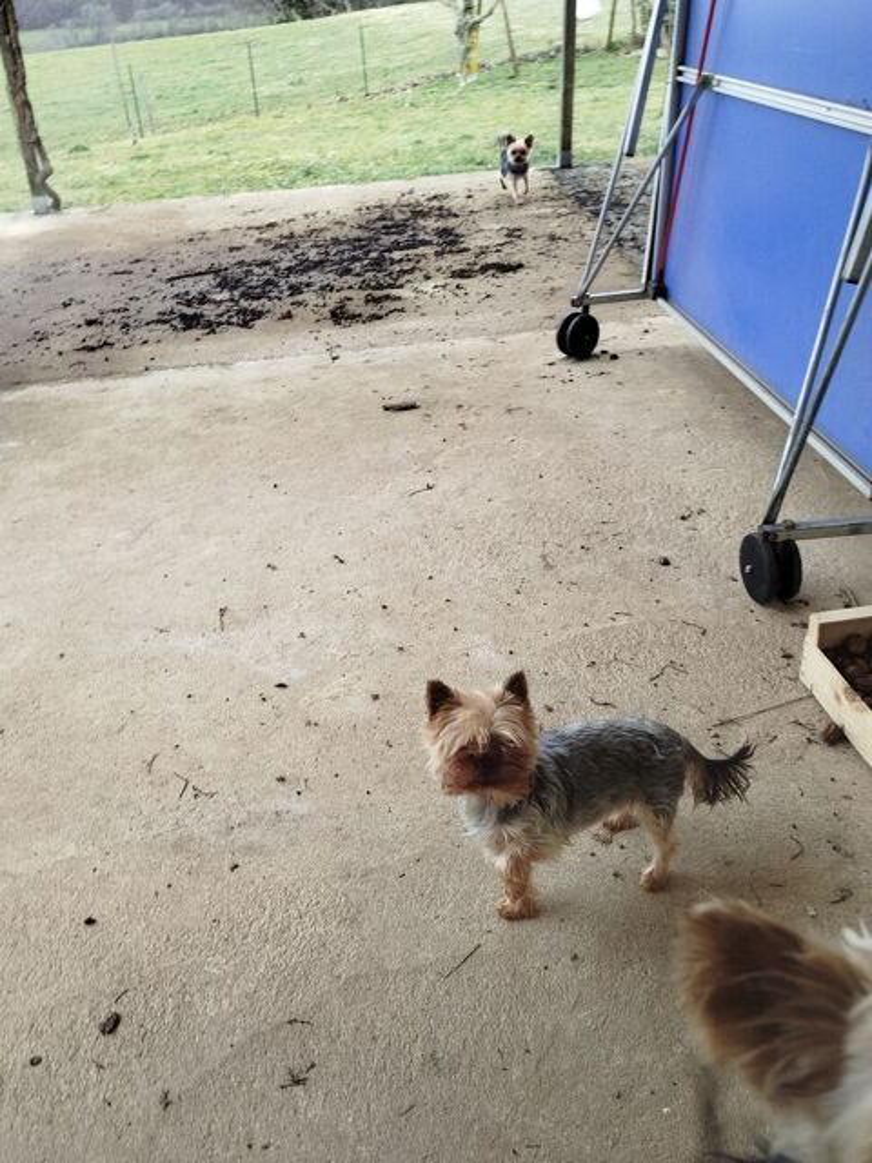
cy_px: 582
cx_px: 436
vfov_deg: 58.4
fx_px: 1041
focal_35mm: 31
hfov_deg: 45.4
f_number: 1.7
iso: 200
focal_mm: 5.31
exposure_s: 1/50
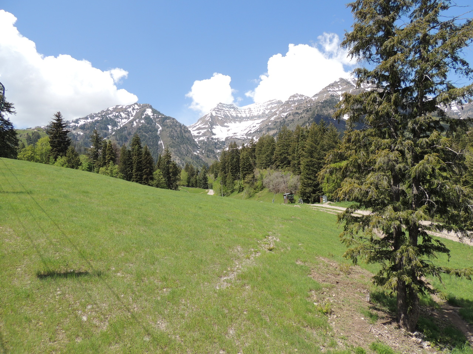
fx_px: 328
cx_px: 236
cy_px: 177
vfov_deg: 56.8
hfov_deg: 71.6
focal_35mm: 24
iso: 100
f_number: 3
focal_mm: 4.3
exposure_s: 1/1000
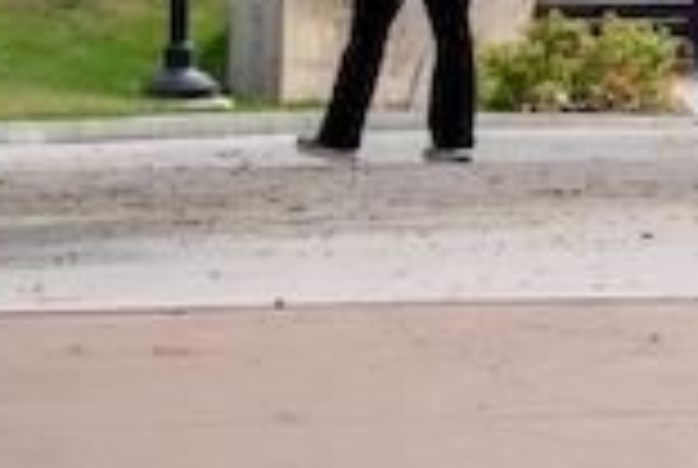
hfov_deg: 5.8
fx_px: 6161
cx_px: 2436
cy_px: -668
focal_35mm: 317
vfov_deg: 4.3
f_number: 5
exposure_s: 1/320
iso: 200
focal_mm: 44.3
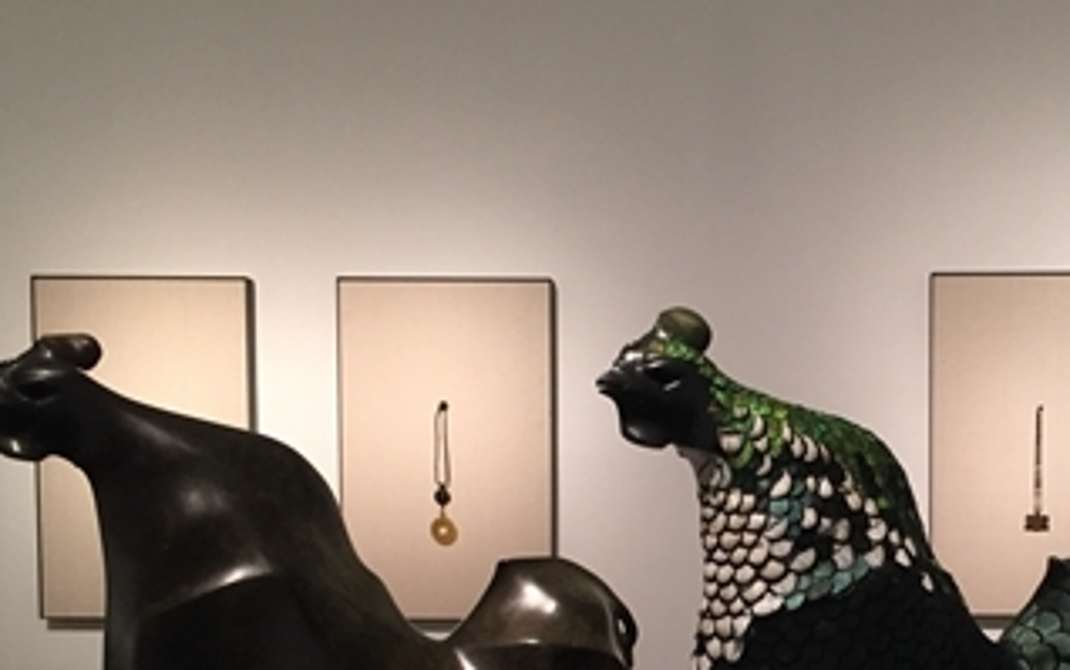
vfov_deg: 21.8
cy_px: 609
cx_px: 794
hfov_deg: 34.4
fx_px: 1692
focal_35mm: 58
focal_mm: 4.15
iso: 160
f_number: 2.2
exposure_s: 1/33
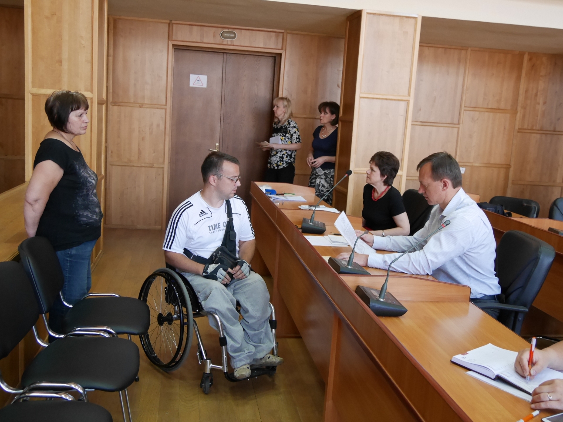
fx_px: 618
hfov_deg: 49.0
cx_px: 282
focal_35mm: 38
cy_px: 211
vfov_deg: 37.7
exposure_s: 1/60
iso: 1250
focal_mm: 19
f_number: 3.8
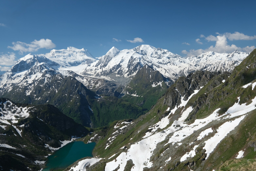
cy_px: 88
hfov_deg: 58.7
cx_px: 125
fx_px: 228
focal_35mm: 32
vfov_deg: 41.1
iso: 200
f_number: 9
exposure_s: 1/125
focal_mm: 20.9
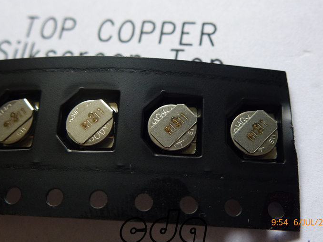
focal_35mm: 46
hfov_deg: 41.2
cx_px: 172
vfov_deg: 31.5
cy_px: 108
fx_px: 429
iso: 160
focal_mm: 6.8
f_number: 3.8
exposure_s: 1/80
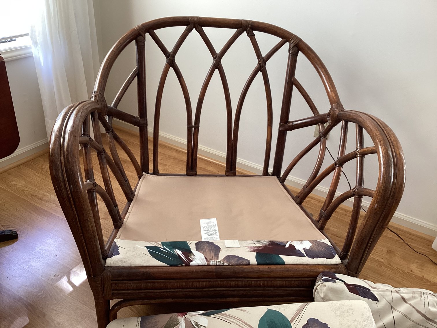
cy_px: 164
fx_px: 391
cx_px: 218
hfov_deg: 58.3
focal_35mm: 31
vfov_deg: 45.4
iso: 100
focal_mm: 3.3
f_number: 2.4
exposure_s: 1/60
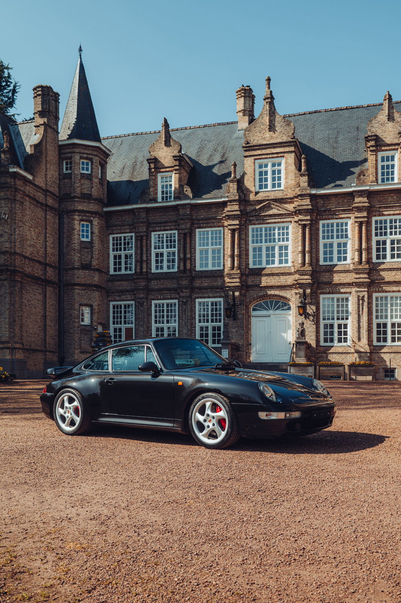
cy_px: 302
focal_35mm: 35
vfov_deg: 54.5
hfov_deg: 37.8
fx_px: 585
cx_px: 200
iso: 100
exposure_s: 1/125
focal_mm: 35
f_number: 7.1
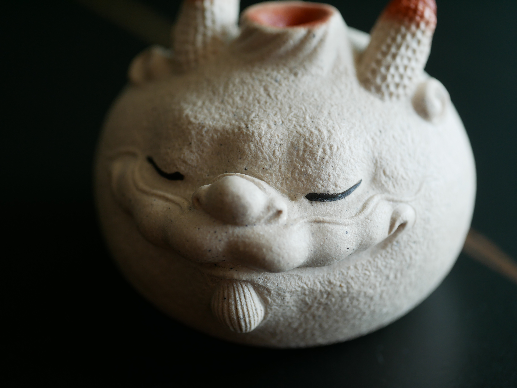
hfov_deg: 21.8
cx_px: 258
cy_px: 194
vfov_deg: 16.4
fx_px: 1345
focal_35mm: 90
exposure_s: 1/250
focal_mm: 45
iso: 200
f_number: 3.2
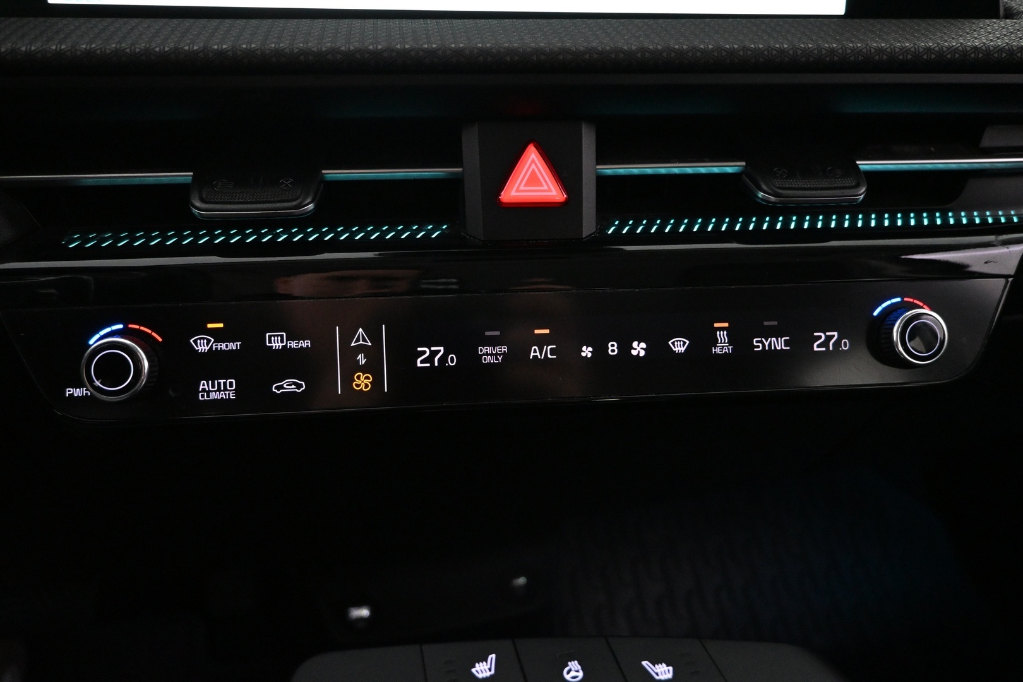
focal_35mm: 24
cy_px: 341
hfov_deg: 73.7
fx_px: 682
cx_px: 512
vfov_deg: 53.1
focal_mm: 16
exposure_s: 1/60
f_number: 3.5
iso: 4000
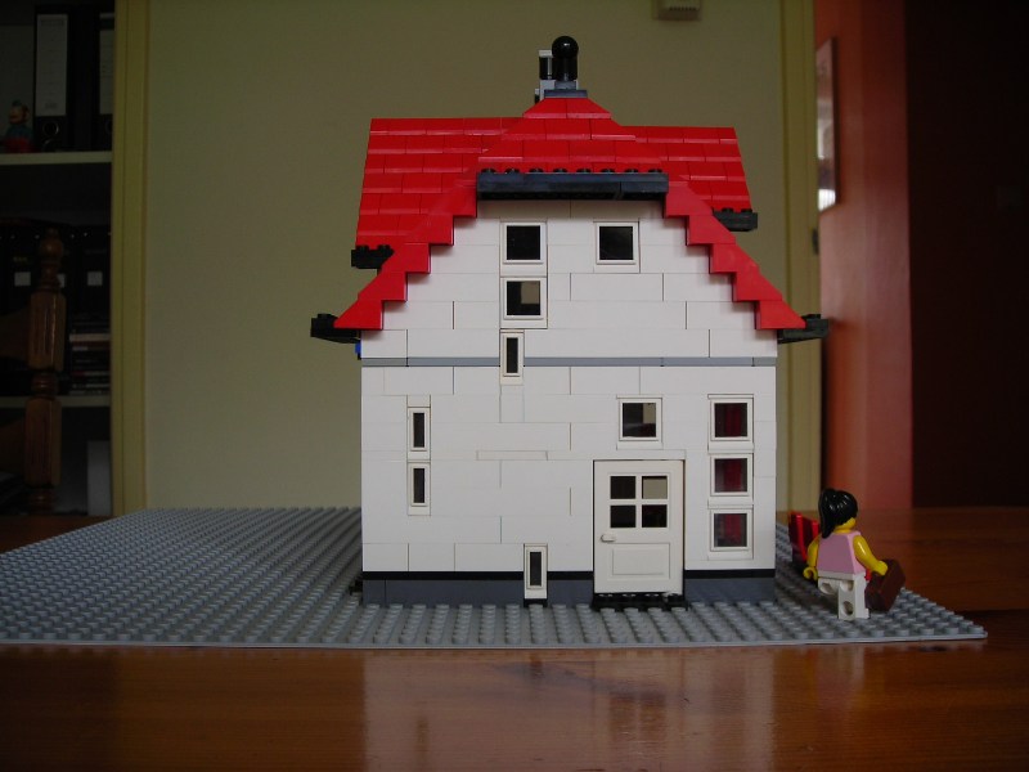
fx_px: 1130
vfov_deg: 37.7
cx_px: 514
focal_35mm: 38
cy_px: 386
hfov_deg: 49.0
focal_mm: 6.3
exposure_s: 1/16.8
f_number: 3.2
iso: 50
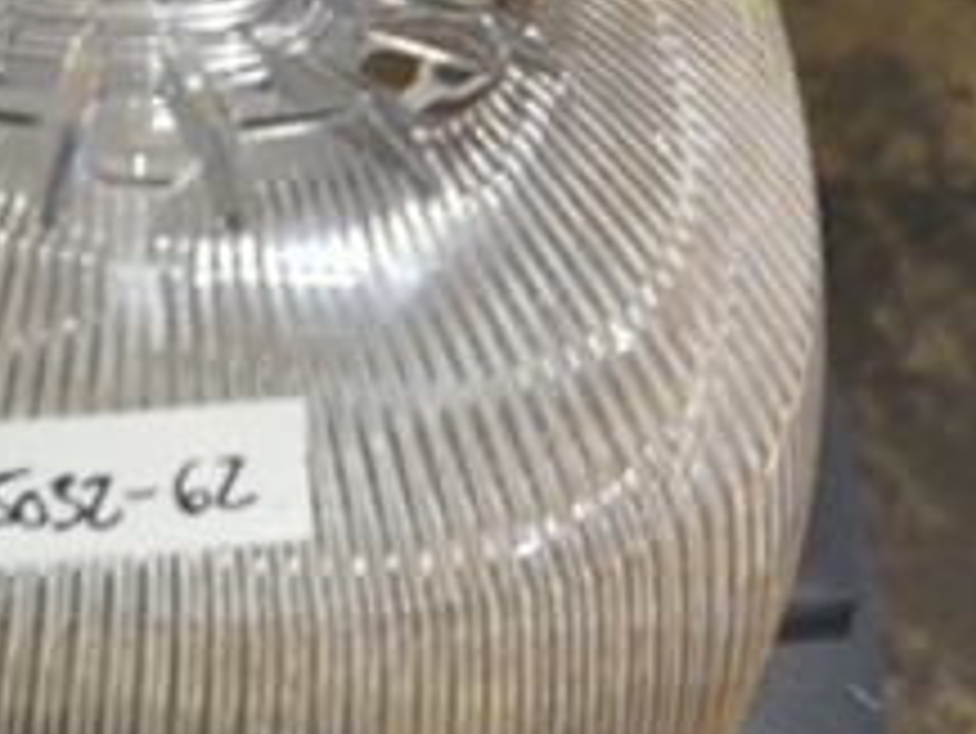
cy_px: 450
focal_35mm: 53
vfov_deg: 27.5
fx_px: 1495
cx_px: 45
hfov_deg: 33.6
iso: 160
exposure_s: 1/30
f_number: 1.78
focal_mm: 6.76
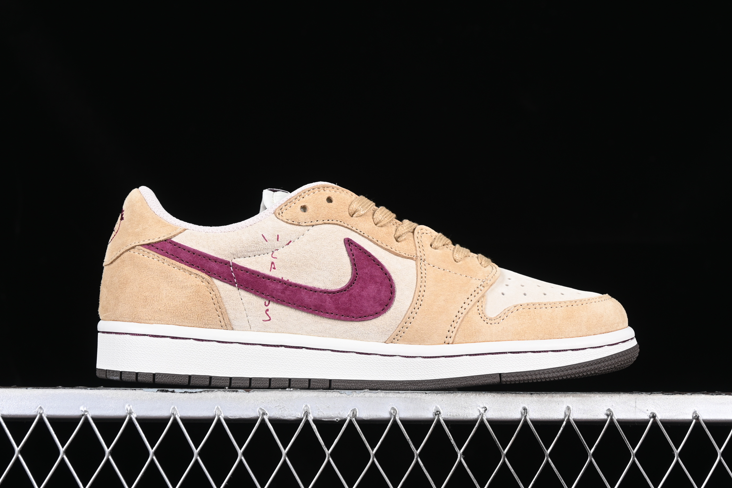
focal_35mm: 76
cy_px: 243
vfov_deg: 18.0
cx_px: 362
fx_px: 1545
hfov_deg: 26.6
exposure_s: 1/80
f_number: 7.1
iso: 160
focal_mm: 50
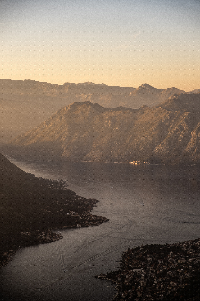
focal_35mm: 83
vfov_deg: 24.5
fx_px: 692
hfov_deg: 16.5
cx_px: 100
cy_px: 150
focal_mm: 55
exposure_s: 1/640
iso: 80
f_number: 2.8
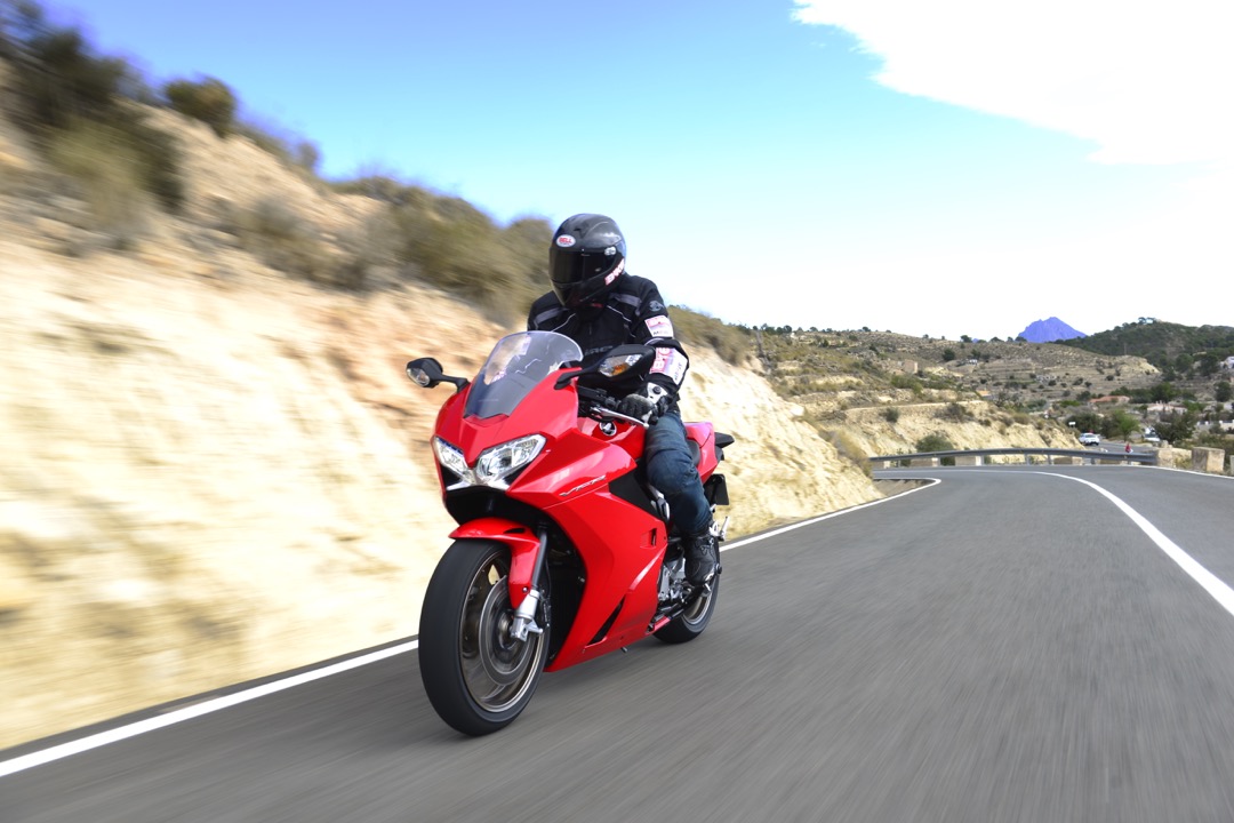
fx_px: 994
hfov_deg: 63.7
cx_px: 617
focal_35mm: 29
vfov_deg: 45.0
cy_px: 412
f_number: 6.3
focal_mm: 29
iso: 50
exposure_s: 1/60
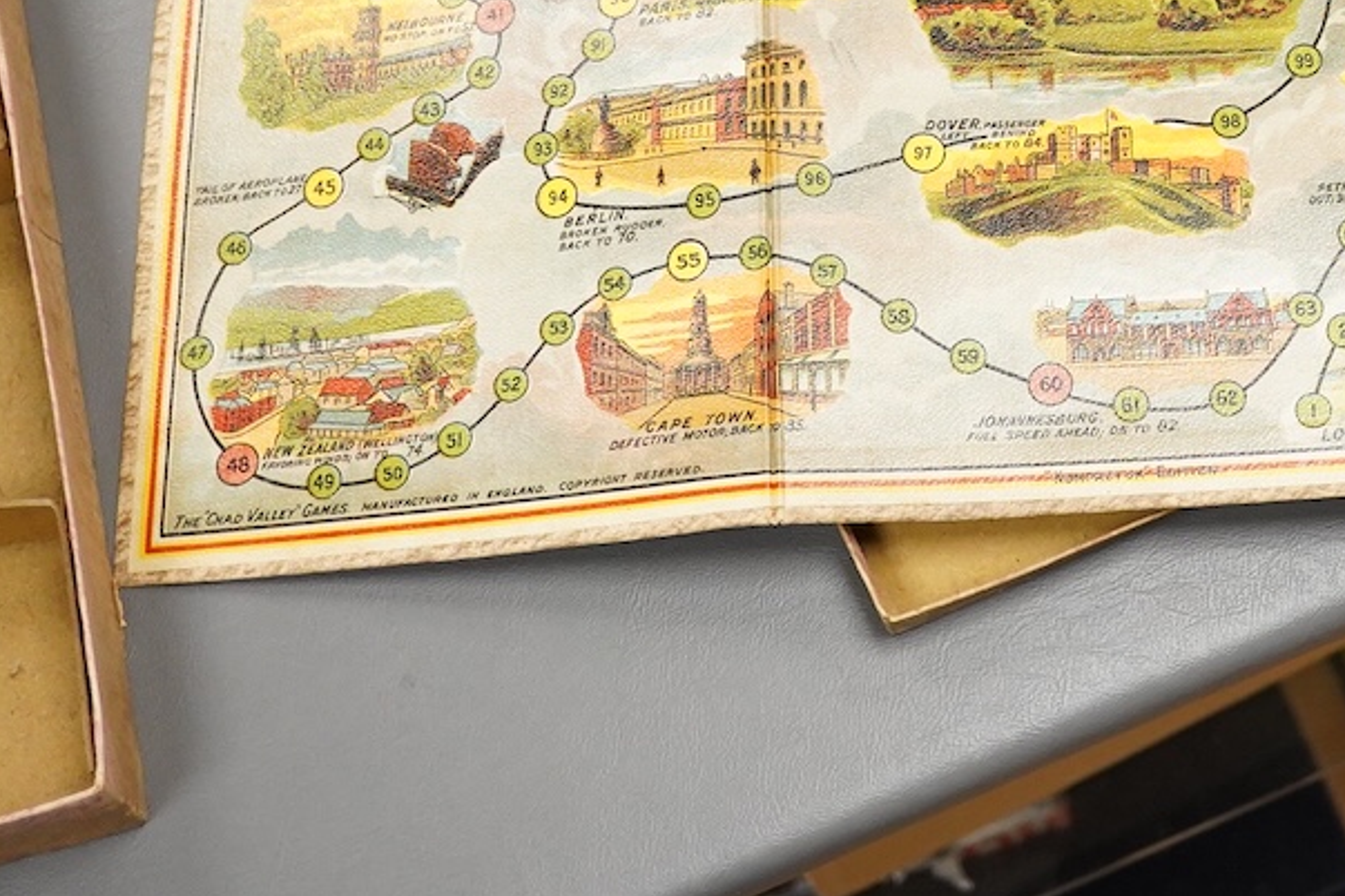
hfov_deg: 23.7
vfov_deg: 16.0
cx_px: 1159
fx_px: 3138
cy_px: 69
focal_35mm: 84
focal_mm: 30
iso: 2500
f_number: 3.5
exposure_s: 1/500
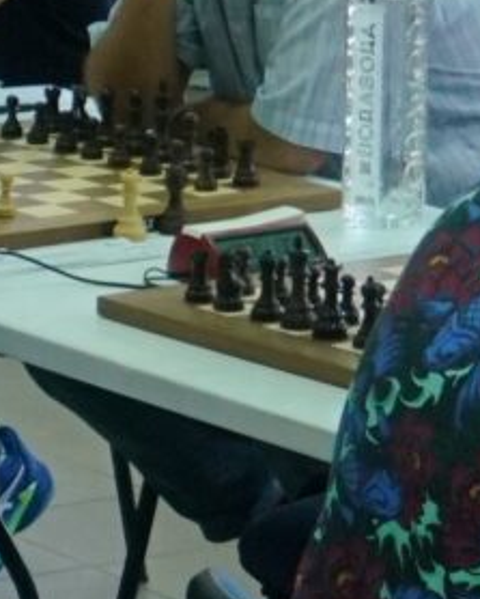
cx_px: -977
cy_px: 431
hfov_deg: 4.8
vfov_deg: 6.2
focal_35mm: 311
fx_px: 5514
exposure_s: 1/100
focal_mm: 24
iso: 1000
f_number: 5.6
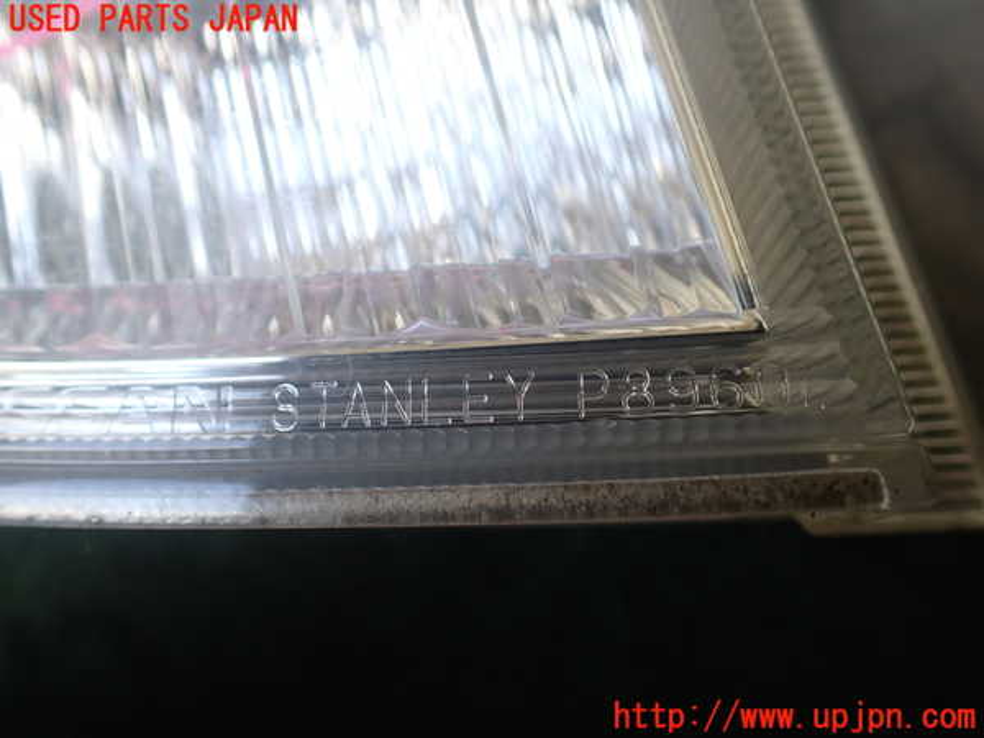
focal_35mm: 30
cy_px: 369
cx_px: 492
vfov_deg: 46.8
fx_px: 853
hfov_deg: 60.0
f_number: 2.3
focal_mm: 5.4
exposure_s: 1/125
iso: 160
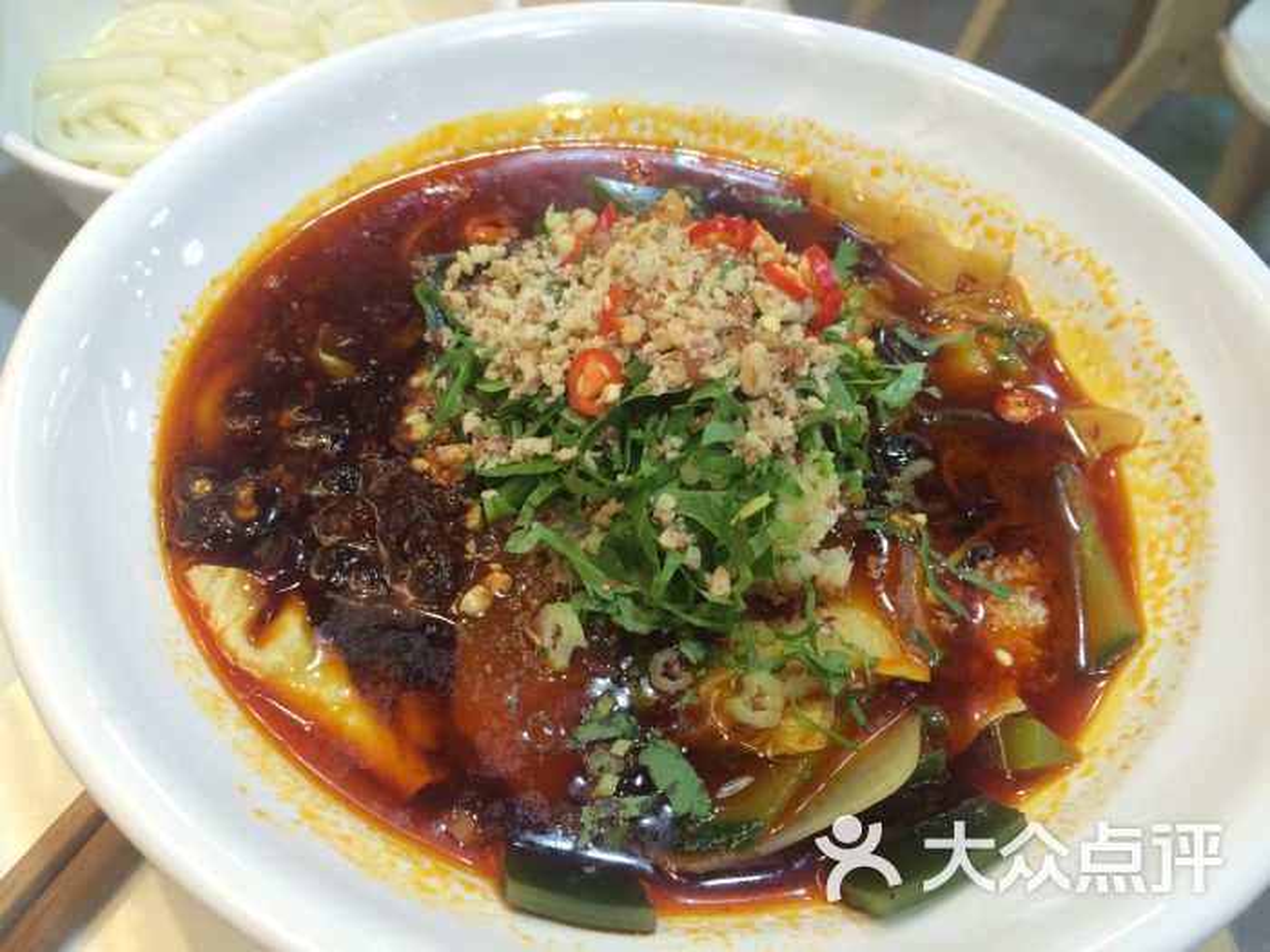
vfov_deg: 48.2
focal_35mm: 29
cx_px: 635
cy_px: 476
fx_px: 1064
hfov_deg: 61.7
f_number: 2.2
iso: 64
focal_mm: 4.15
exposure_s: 1/33
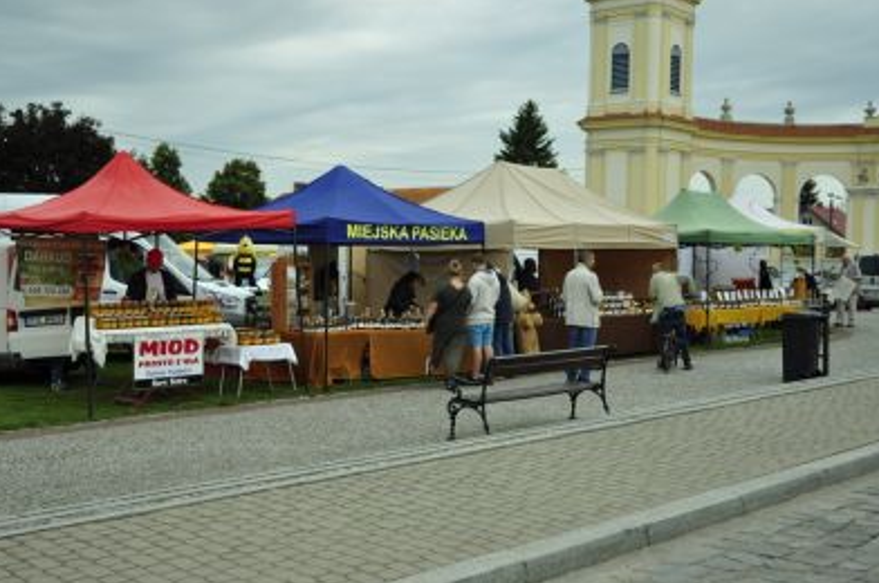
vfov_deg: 29.7
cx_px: 424
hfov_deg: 43.7
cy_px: 327
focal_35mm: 45
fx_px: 1097
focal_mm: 26
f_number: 4.2
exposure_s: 1/1000
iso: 200
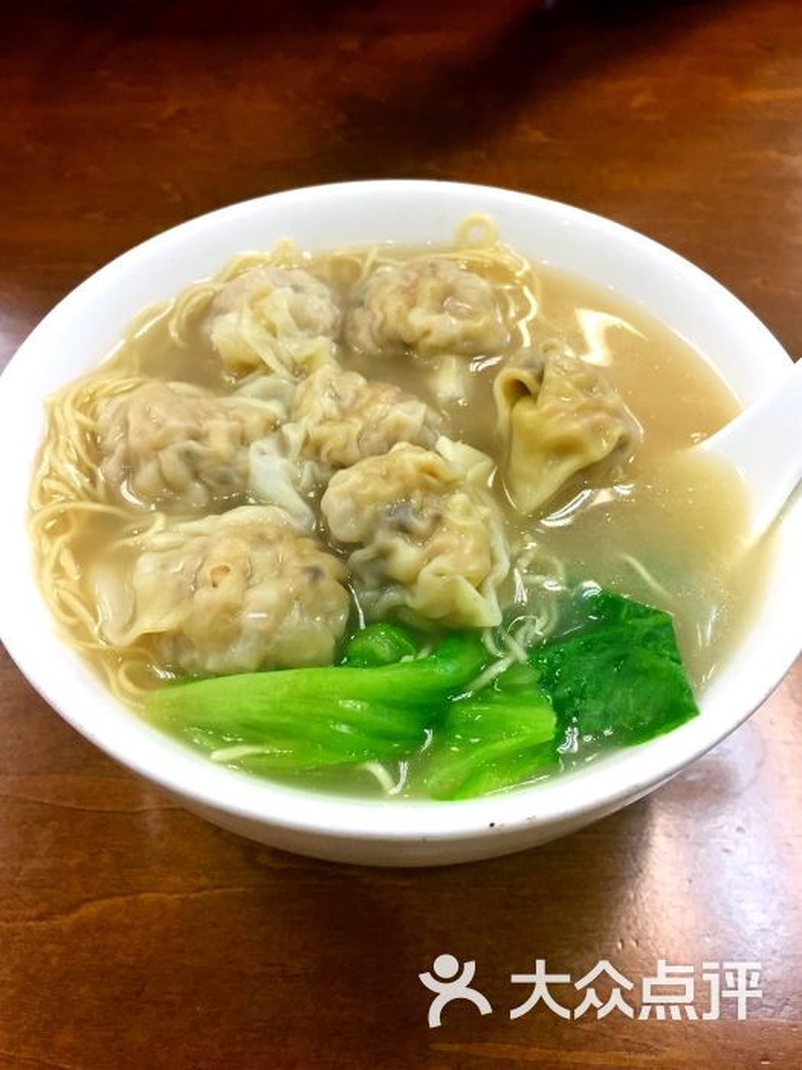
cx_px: 401
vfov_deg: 61.7
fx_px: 896
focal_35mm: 29
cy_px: 535
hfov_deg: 48.2
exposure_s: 1/33
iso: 64
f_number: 2.2
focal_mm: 4.15
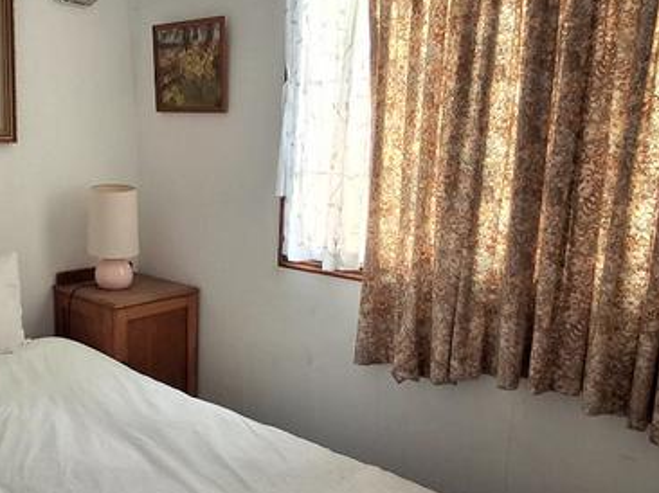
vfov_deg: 40.6
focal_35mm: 35
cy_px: 267
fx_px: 666
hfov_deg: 50.3
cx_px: 157
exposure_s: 1/50
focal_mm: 1.64
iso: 80
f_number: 2.2
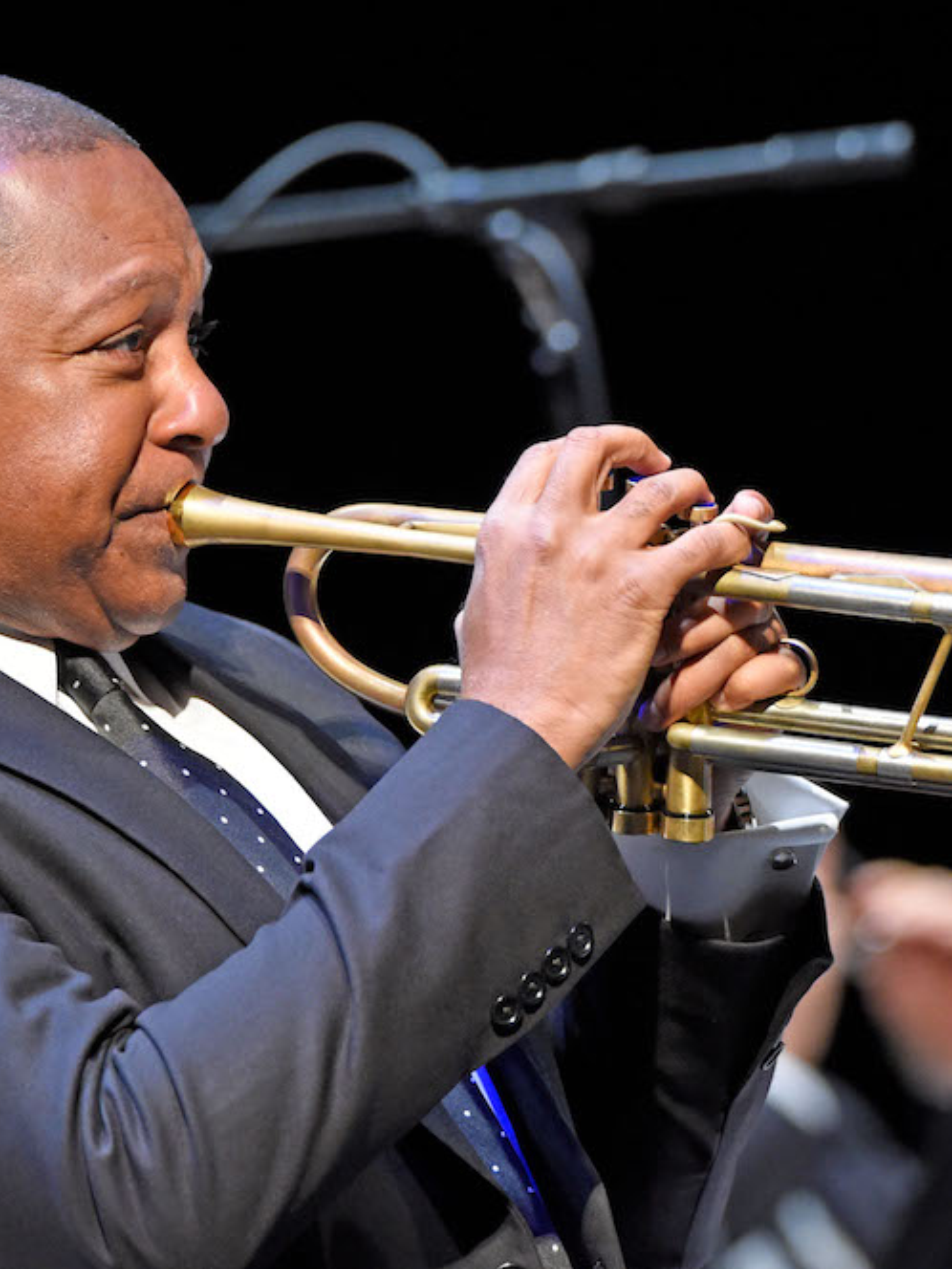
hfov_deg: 2.4
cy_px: 634
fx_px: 22295
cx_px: 482
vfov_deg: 3.3
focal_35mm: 608
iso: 6400
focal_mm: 420
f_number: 6.3
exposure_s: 1/200
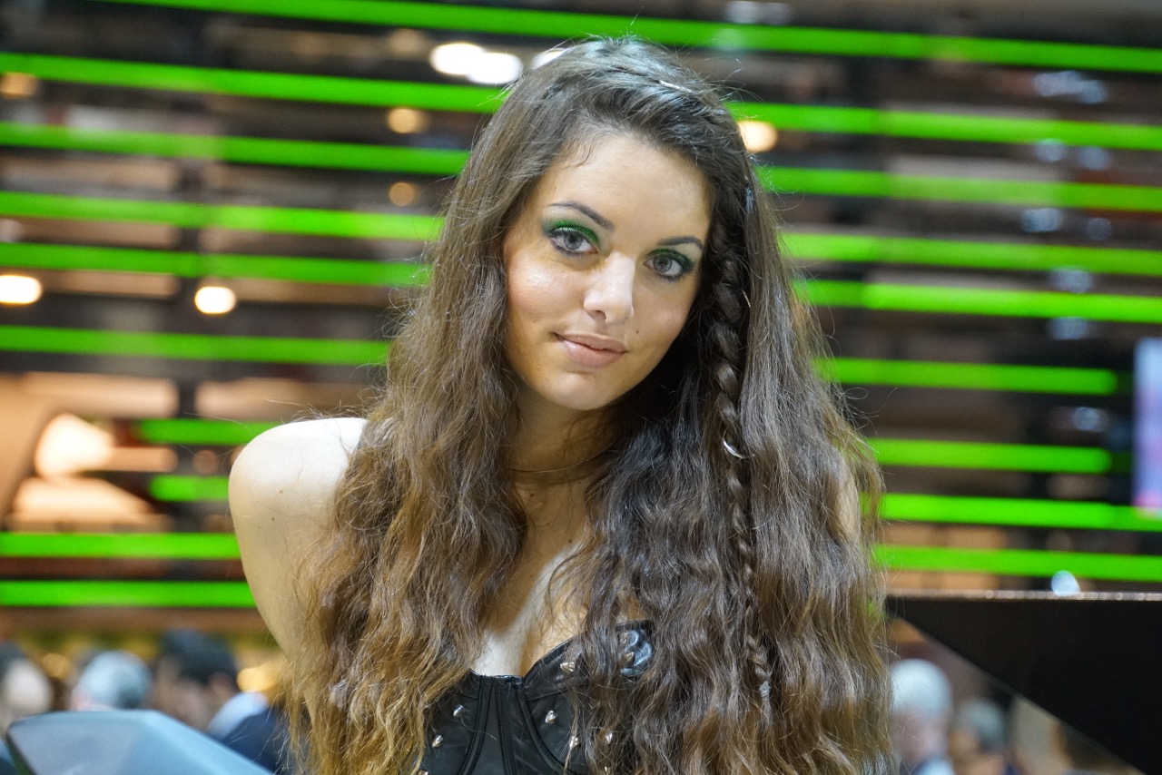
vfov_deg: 8.0
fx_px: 5553
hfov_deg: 11.9
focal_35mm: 172
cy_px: 388
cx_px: 581
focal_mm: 115
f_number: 6.3
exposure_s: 1/200
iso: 5000
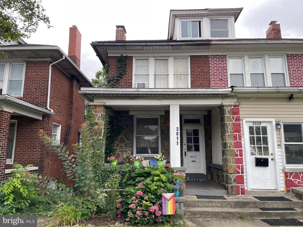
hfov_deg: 69.4
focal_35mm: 25
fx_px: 219
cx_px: 152
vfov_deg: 54.9
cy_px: 114
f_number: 1.6
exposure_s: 1/507
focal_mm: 5.1
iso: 32
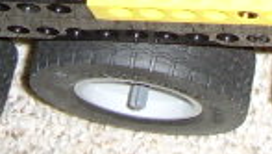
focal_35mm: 142
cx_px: 498
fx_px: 1025
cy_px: -169
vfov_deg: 8.1
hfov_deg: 13.5
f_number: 2.9
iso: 141
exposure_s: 1/30
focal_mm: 5.8
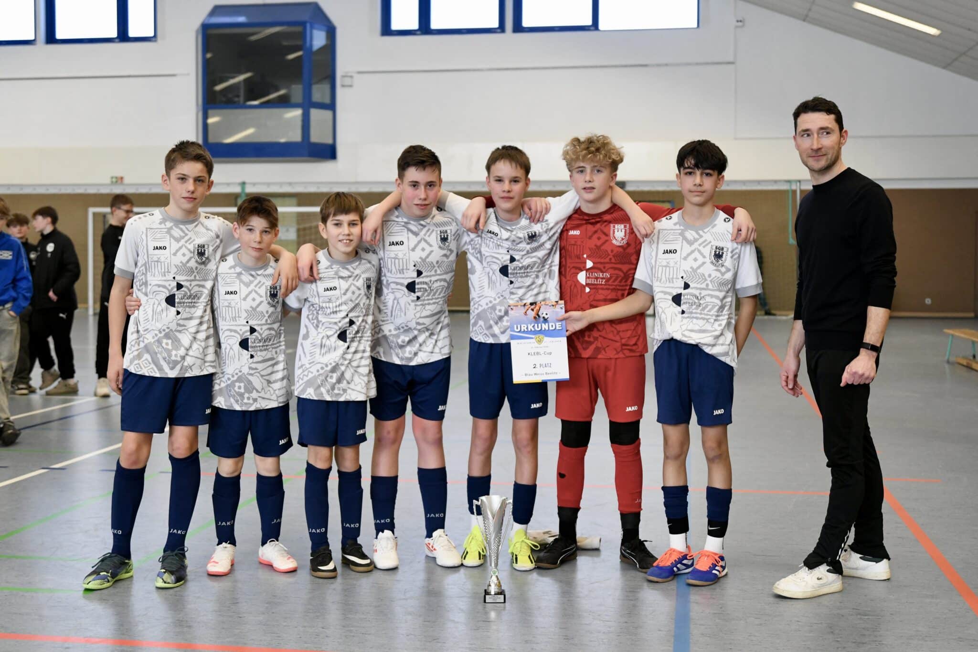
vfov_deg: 36.9
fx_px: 978
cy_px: 326
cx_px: 489
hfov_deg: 53.1
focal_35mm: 36
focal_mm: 36
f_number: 2.8
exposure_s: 1/640
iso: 2500
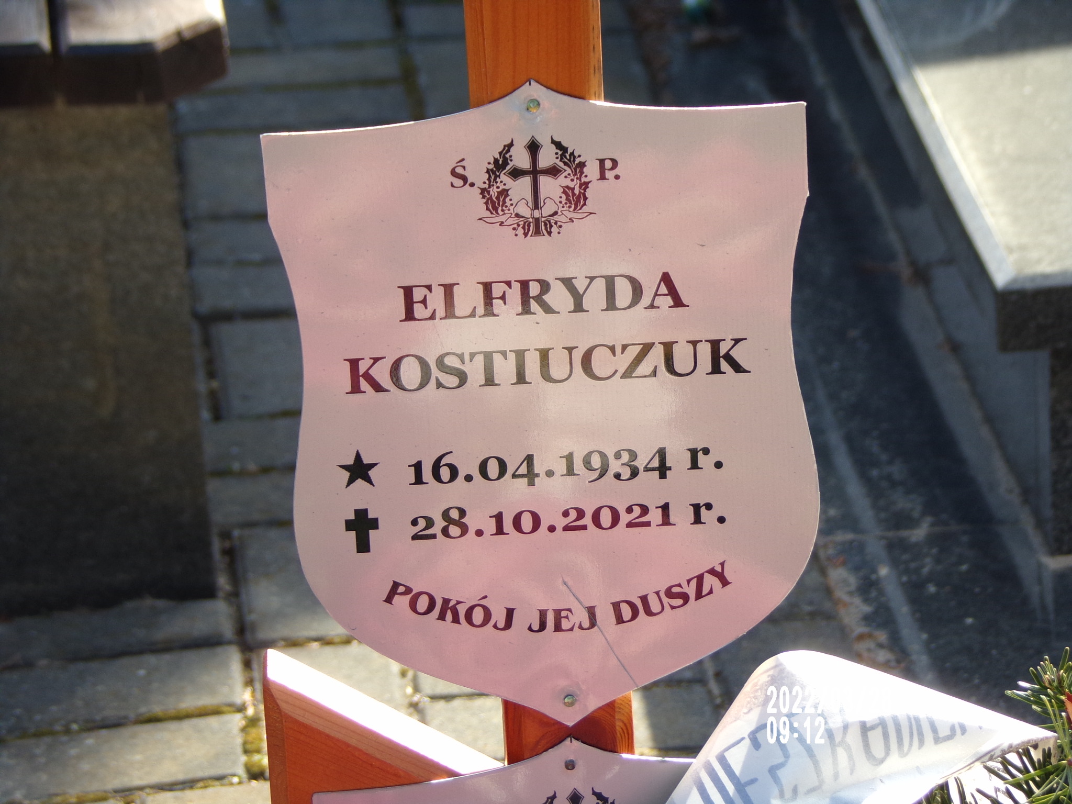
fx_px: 5419
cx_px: 536
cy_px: 402
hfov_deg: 11.3
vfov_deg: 8.5
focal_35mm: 175
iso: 80
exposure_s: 1/140
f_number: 4.7
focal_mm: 31.3
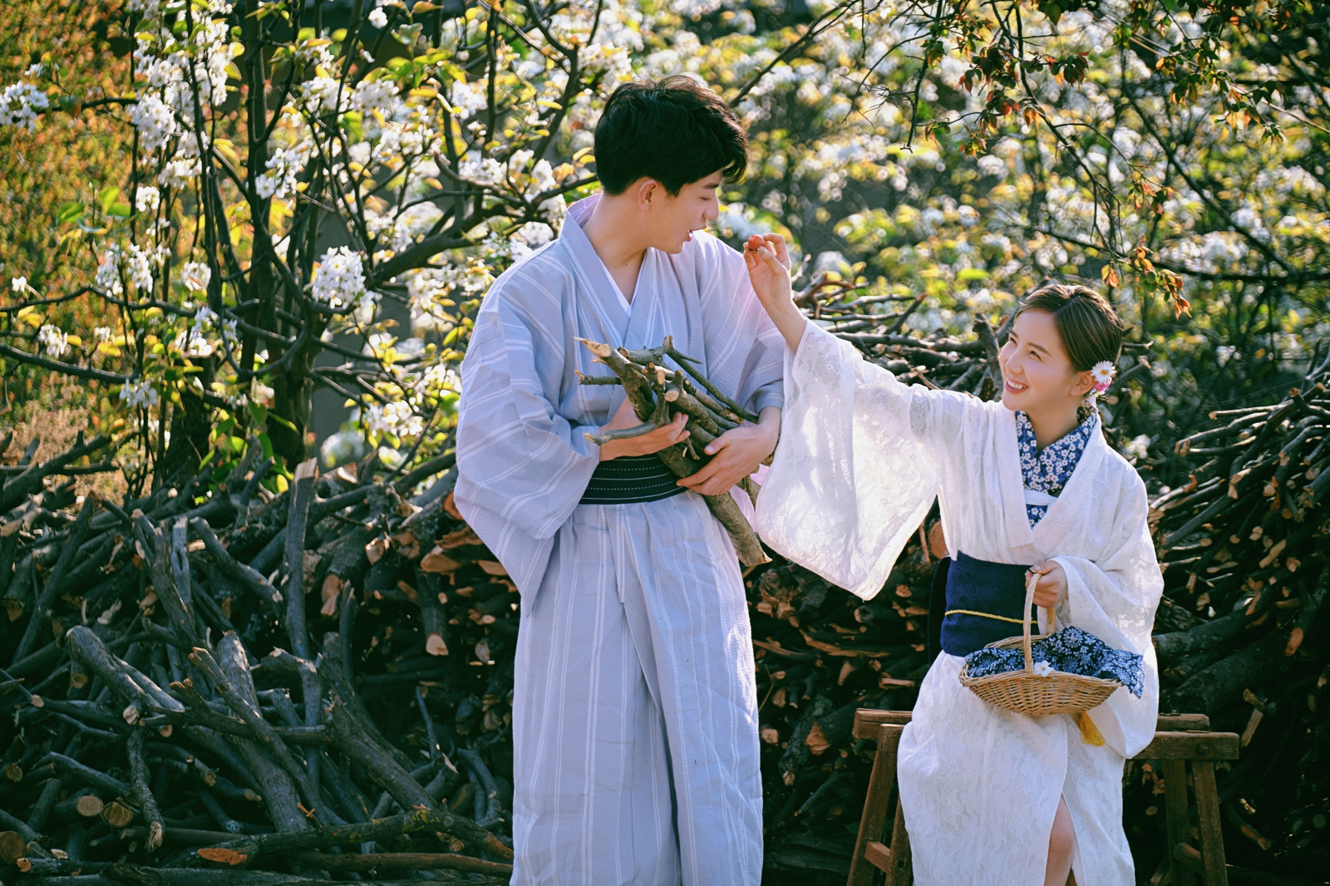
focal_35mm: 173
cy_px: 443
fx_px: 6390
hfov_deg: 11.9
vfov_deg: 7.9
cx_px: 665
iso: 250
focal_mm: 115
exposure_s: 1/500
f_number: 2.8
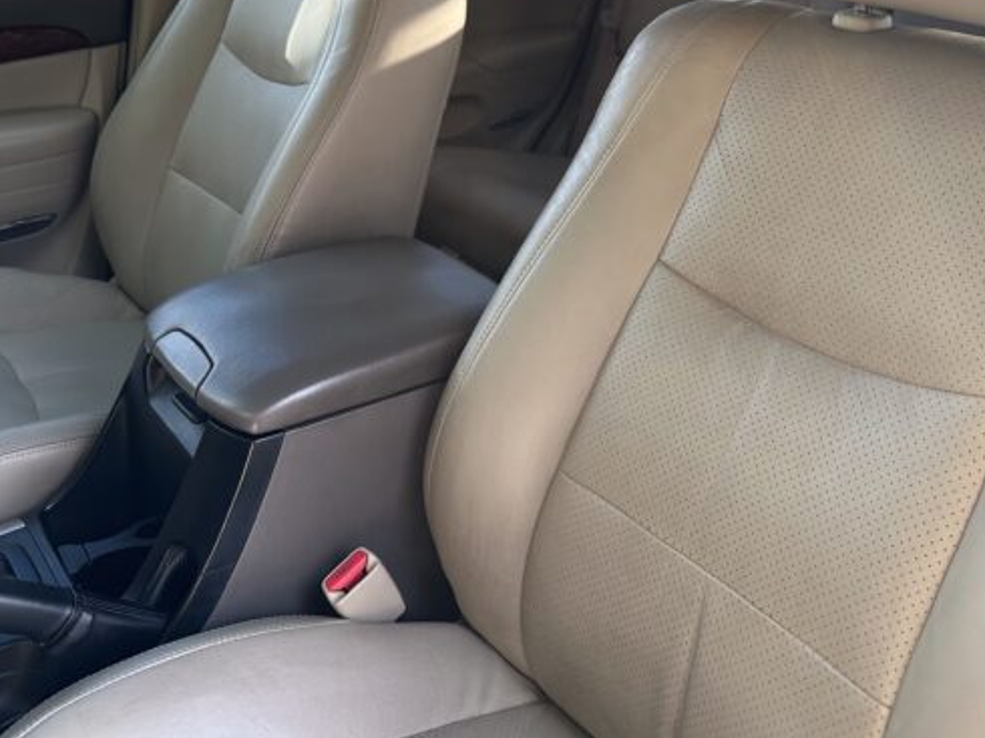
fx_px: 1109
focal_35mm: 39
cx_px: 426
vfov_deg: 35.6
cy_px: 152
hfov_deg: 47.8
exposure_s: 1/185
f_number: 1.78
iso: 80
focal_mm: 6.86
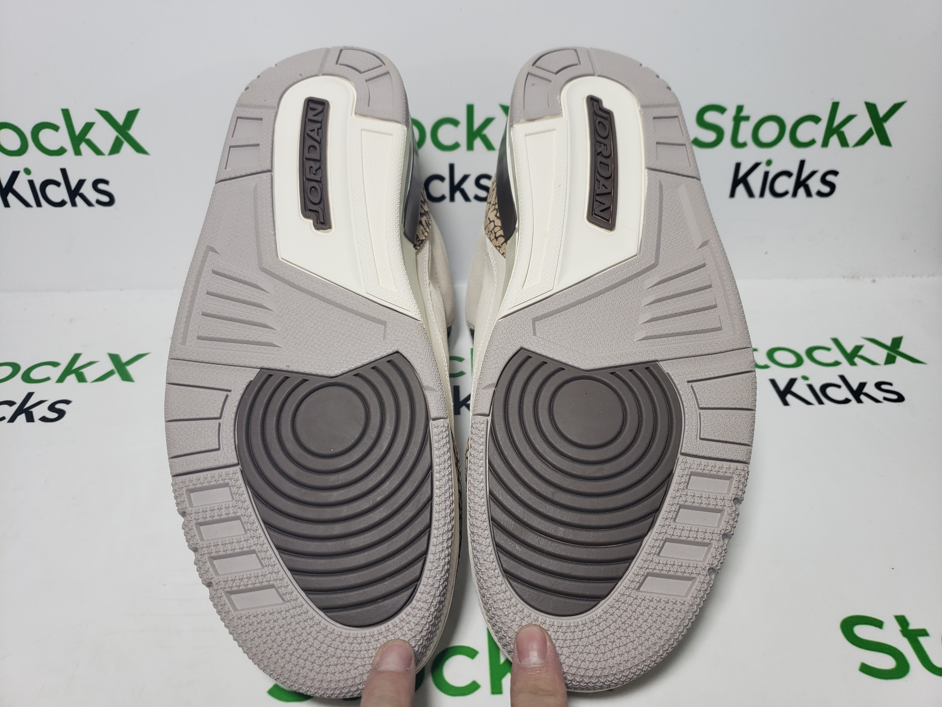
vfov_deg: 53.1
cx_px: 471
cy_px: 354
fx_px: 708
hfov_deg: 67.3
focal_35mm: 26
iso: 50
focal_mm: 4.3
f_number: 1.5
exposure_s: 1/456
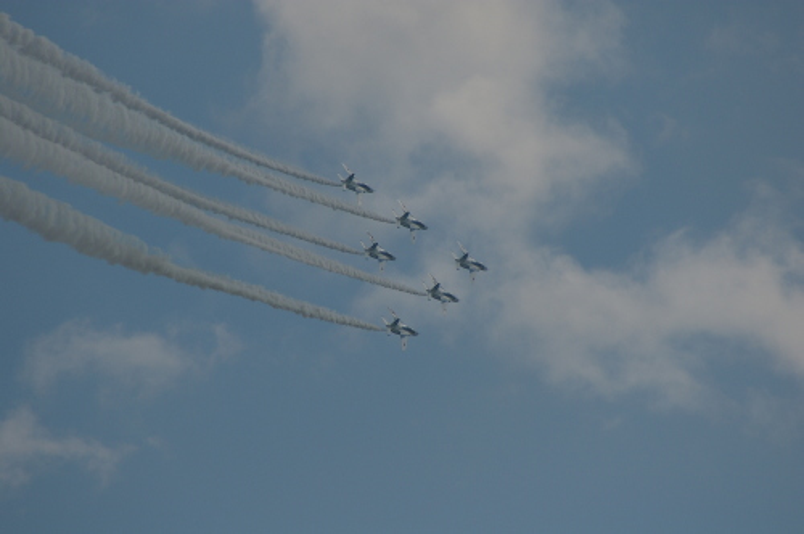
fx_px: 10037
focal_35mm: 450
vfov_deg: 3.0
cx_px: 402
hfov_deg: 4.6
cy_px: 267
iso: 200
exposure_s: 1/1600
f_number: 8
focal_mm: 300
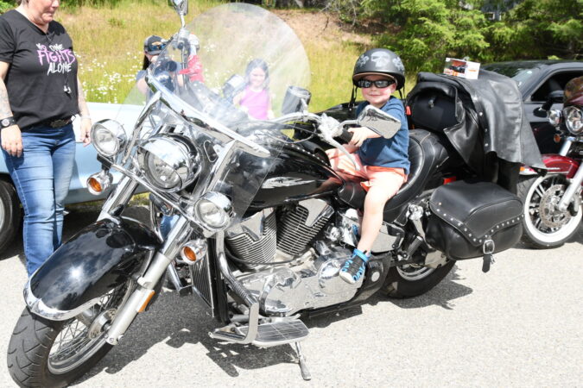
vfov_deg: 36.9
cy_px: 194
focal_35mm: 36
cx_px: 292
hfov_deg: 53.1
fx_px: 583
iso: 160
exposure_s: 1/320
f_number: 6.3
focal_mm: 18
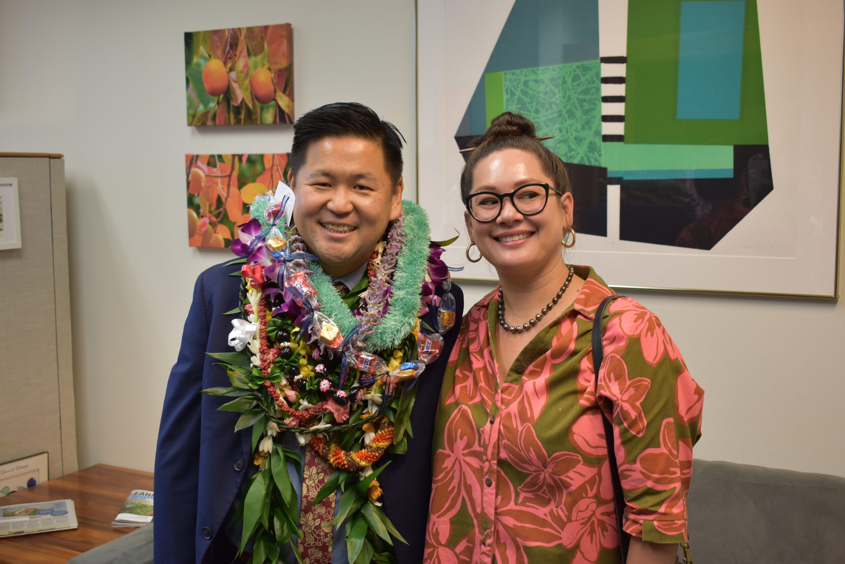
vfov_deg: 31.9
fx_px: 986
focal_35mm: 42
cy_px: 282
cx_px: 422
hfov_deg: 46.4
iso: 500
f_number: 4.2
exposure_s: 1/30
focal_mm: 28
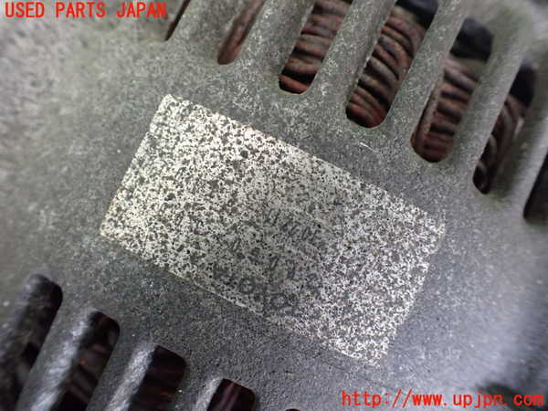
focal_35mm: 30
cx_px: 274
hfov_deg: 60.0
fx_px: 475
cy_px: 206
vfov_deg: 46.8
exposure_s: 1/100
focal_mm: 5.4
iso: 800
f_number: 2.3
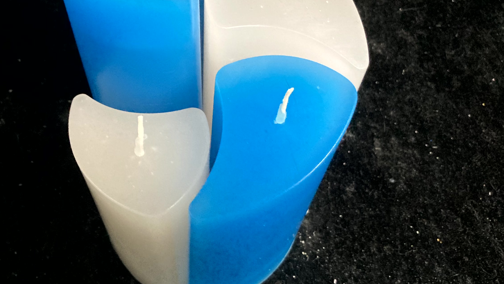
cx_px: 201
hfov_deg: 50.1
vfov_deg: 29.6
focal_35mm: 40
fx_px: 535
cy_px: 104
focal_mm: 3.99
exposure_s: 1/25
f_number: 1.8
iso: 320
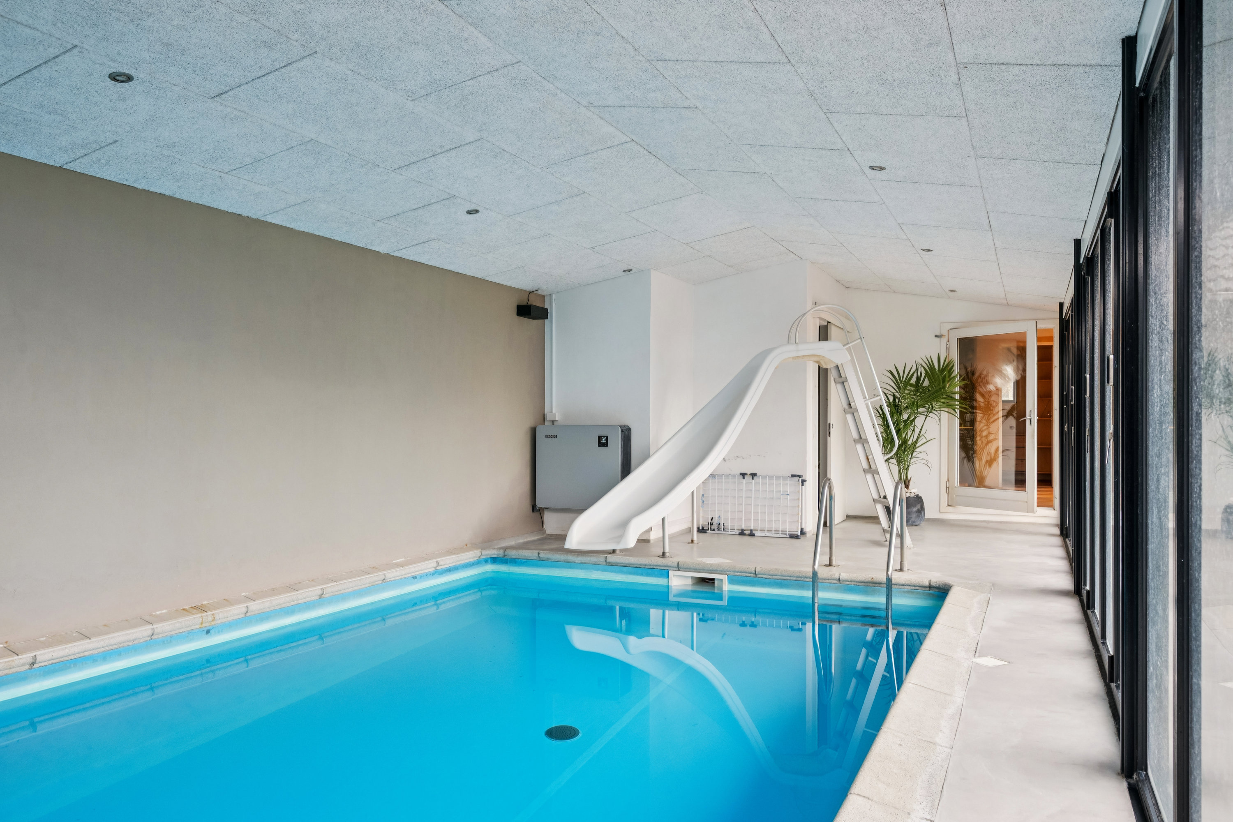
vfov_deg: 51.3
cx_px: 616
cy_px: 411
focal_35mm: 25
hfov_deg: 71.5
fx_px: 856
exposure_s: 1/20
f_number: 8
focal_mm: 25
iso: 1250
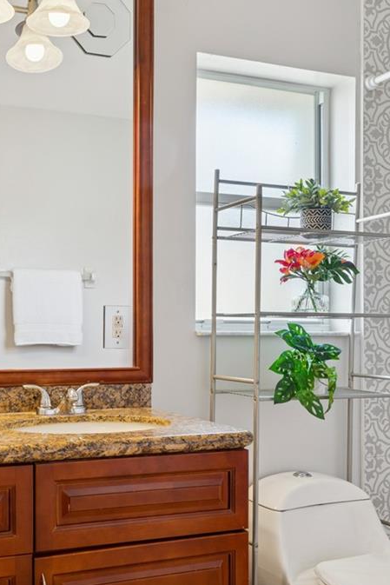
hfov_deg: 33.5
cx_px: 50
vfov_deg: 50.5
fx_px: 617
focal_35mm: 38
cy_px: 336
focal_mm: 16
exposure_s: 1/20
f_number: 8
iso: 250
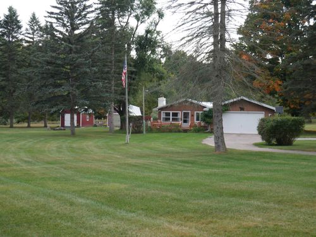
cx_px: 158
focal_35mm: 56
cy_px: 118
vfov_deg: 26.1
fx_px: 511
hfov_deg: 34.3
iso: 200
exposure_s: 1/125
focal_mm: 28
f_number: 6.3
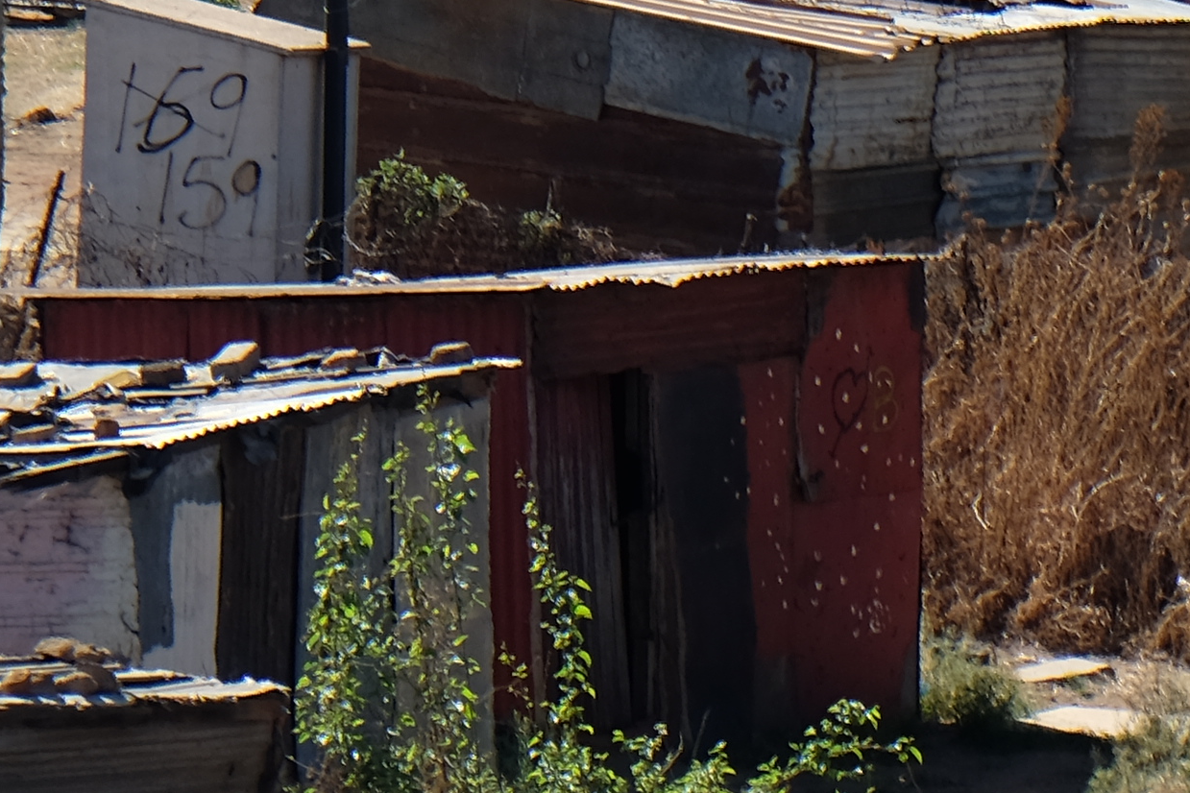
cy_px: 123
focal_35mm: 328
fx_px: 10841
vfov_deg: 4.2
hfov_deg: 6.1
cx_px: 2330
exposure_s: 1/350
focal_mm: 55
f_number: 6.4
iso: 200
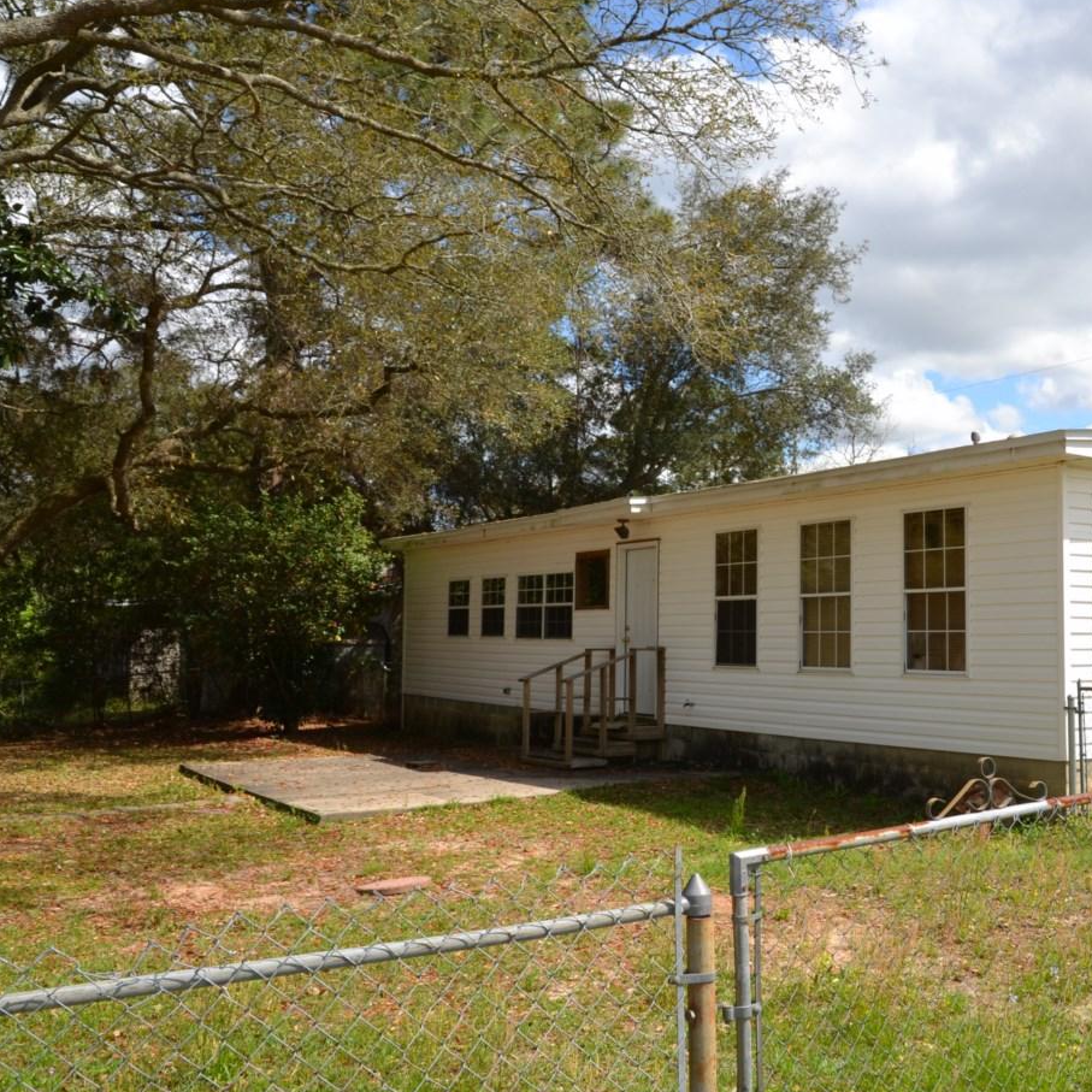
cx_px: 826
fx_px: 1285
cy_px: 511
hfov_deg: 44.4
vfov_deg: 46.0
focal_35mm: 36
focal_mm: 16
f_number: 9
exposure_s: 1/200
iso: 100
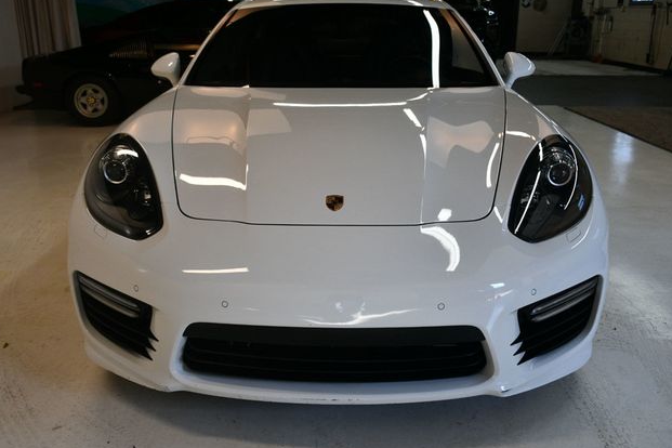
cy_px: 224
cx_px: 329
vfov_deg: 37.9
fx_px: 653
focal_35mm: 35
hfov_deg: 54.4
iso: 640
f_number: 3.8
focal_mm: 23
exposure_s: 1/250
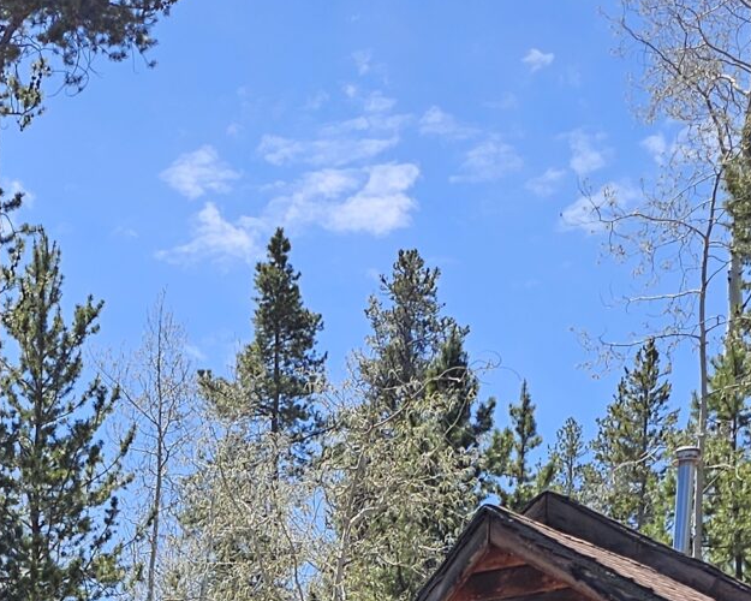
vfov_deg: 14.6
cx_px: -34
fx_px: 2045
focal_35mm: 92
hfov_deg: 20.1
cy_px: 1082
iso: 10
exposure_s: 1/487
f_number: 1.7
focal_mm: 6.3
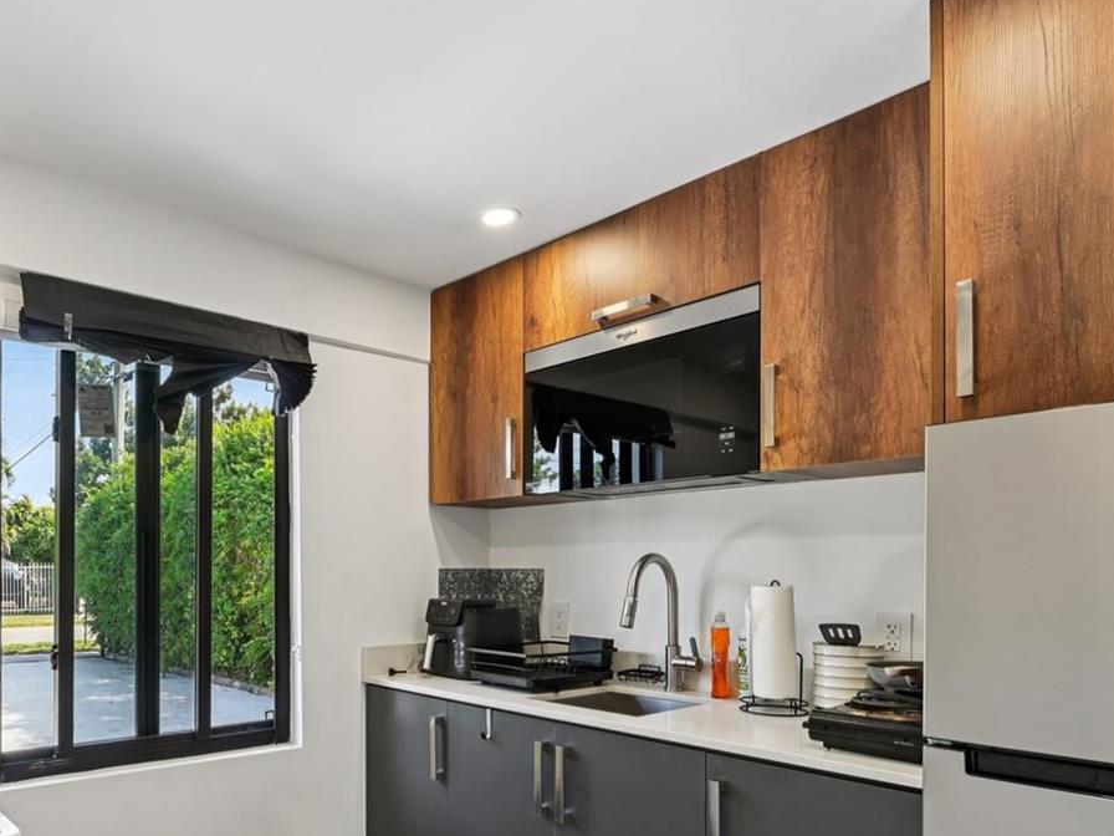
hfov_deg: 69.7
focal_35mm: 24
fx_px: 772
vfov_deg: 55.3
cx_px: 377
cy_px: 577
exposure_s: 1/13
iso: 160
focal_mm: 14
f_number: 8
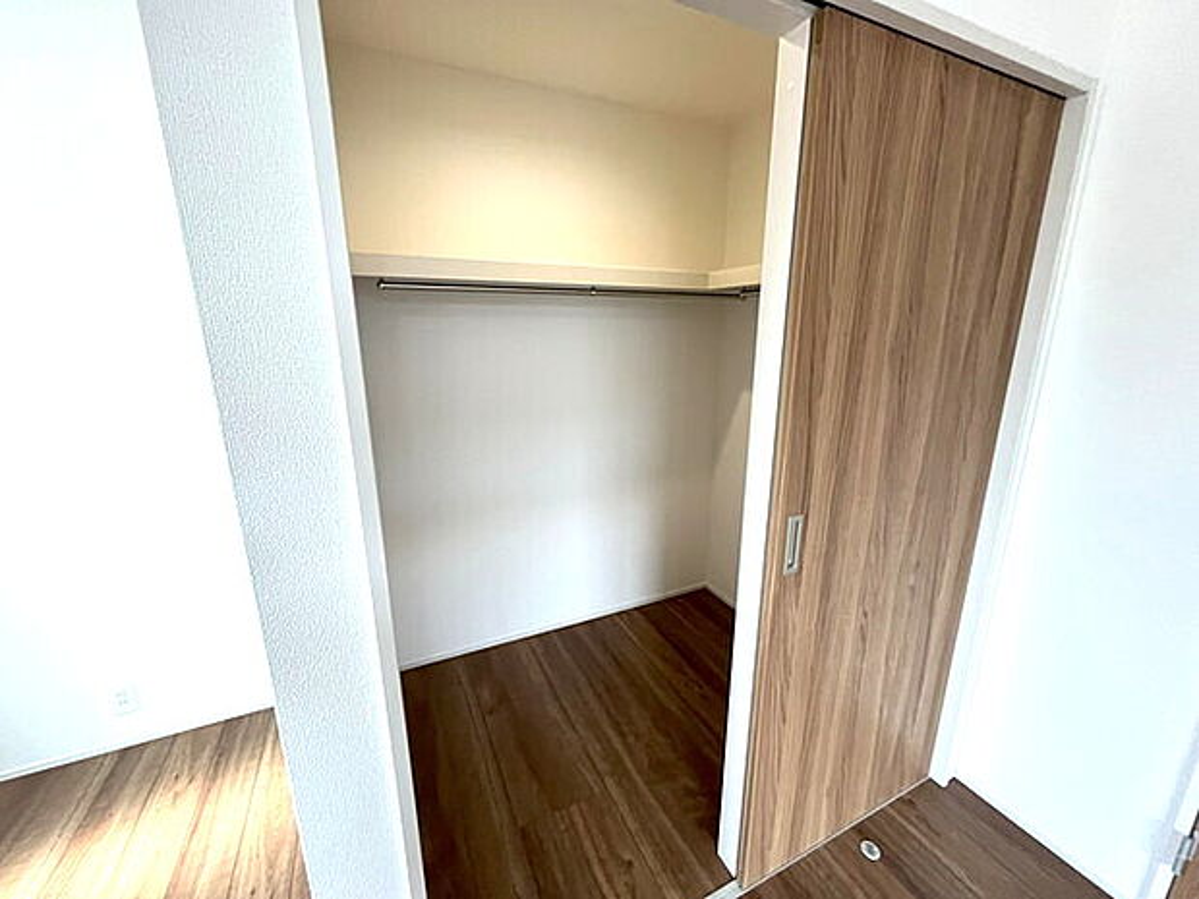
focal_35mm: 14
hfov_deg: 102.1
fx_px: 485
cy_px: 450
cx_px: 600
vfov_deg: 85.7
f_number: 2.4
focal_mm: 1.54
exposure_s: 1/100
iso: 250
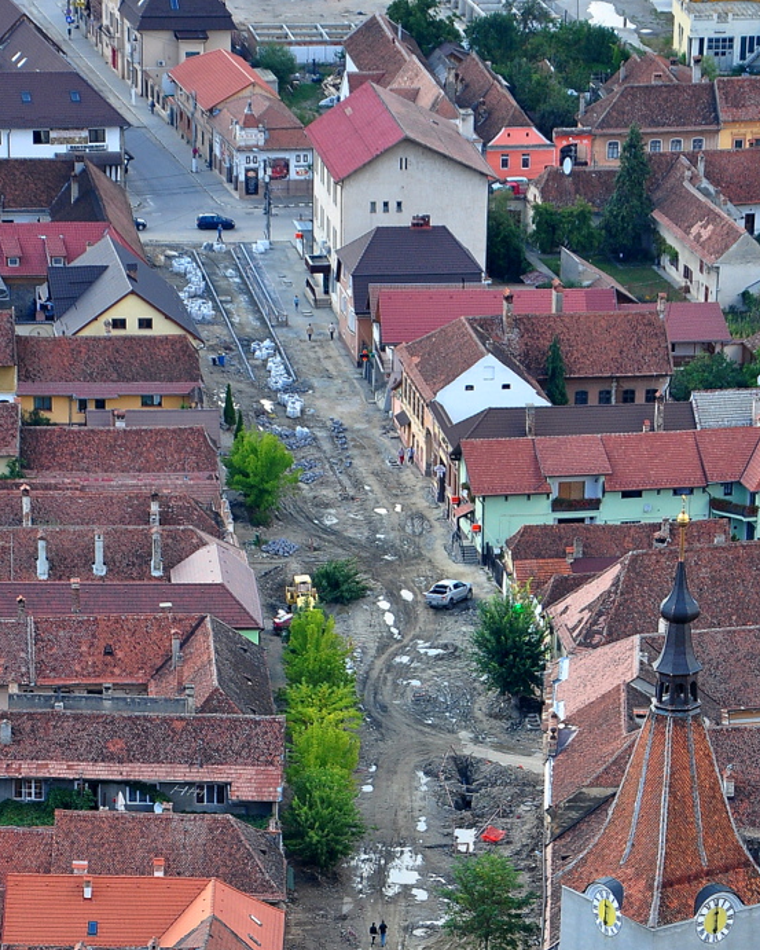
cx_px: 454
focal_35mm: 171
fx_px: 4807
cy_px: 810
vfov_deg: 11.2
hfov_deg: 9.0
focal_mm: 70
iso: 400
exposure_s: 1/250
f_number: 5.3
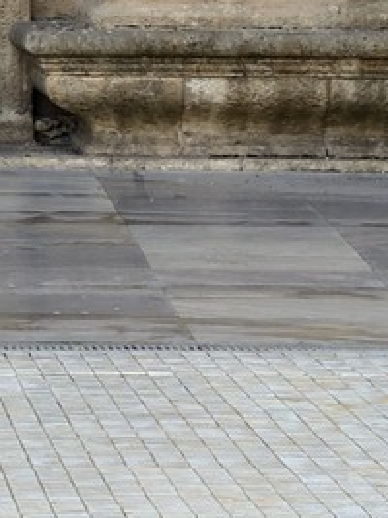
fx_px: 5340
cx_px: -364
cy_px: -1024
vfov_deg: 5.3
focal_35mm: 357
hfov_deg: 4.1
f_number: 6.3
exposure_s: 1/250
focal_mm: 62
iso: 200
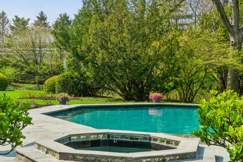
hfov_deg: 31.4
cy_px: 73
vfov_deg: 21.2
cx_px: 111
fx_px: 432
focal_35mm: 64
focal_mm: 44
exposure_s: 1/1000
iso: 200
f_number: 8
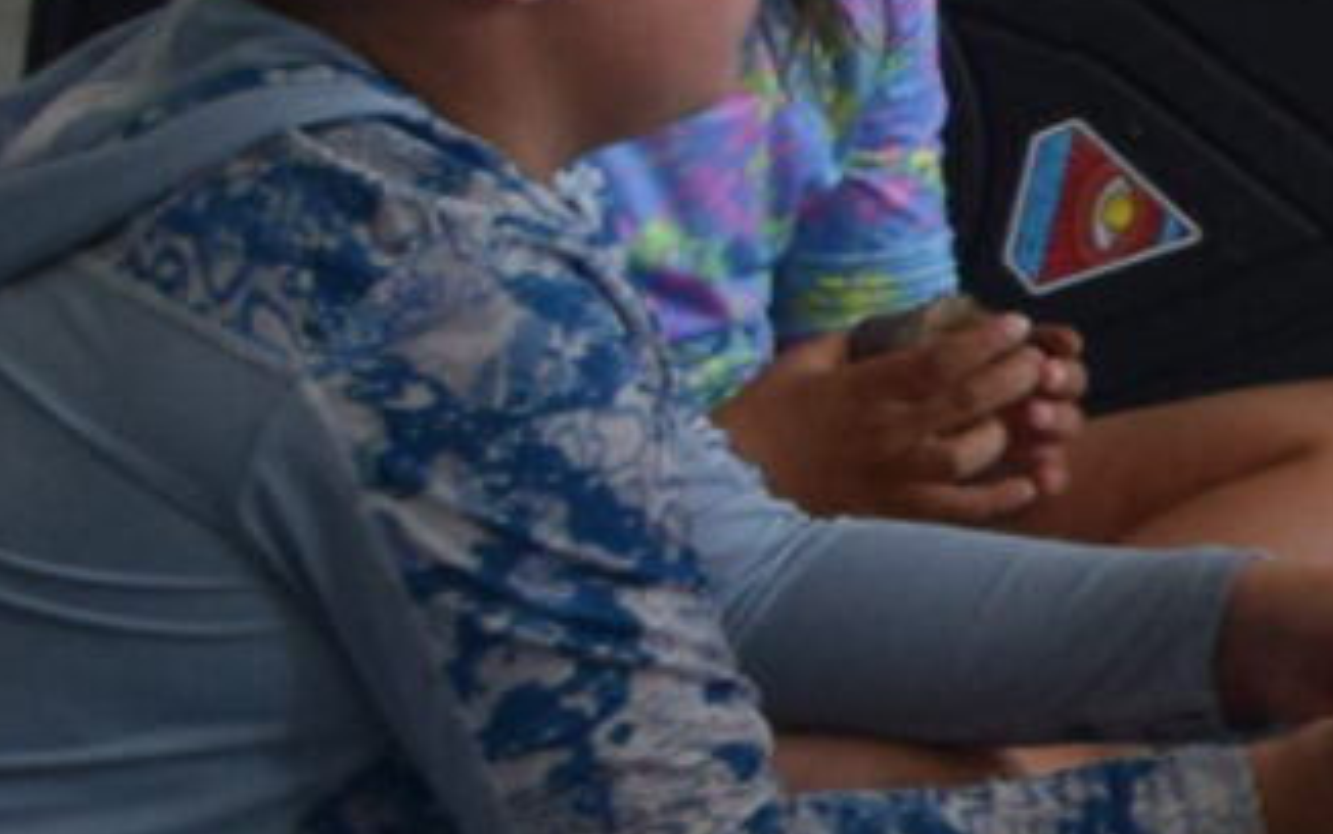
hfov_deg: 6.5
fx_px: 10466
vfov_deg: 4.6
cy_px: 517
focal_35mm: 288
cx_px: 4212
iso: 400
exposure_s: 1/180
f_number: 6.7
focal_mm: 24
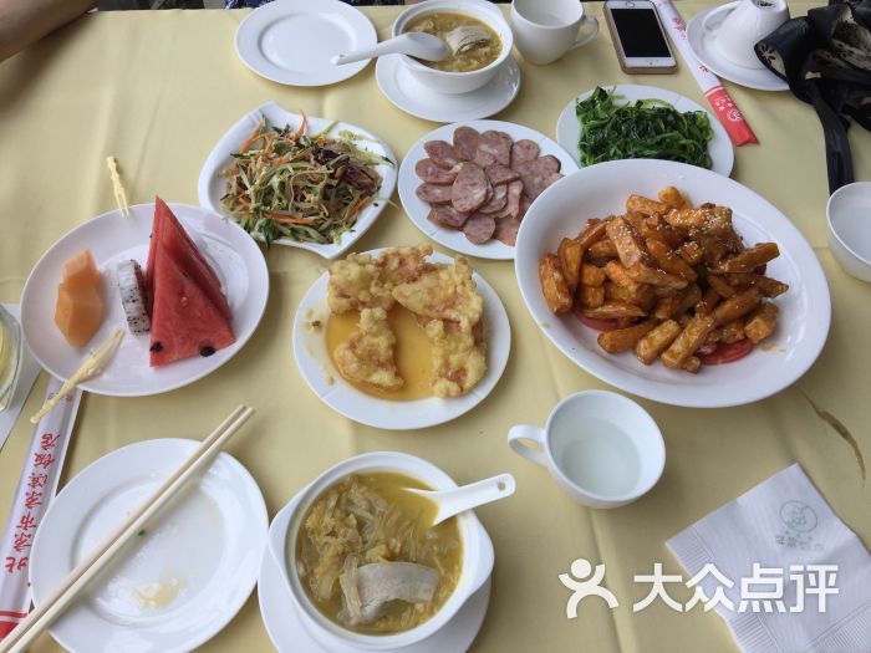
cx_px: 436
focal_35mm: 29
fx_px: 730
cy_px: 326
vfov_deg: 48.2
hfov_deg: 61.7
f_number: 2.2
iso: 32
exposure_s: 1/366
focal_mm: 4.15
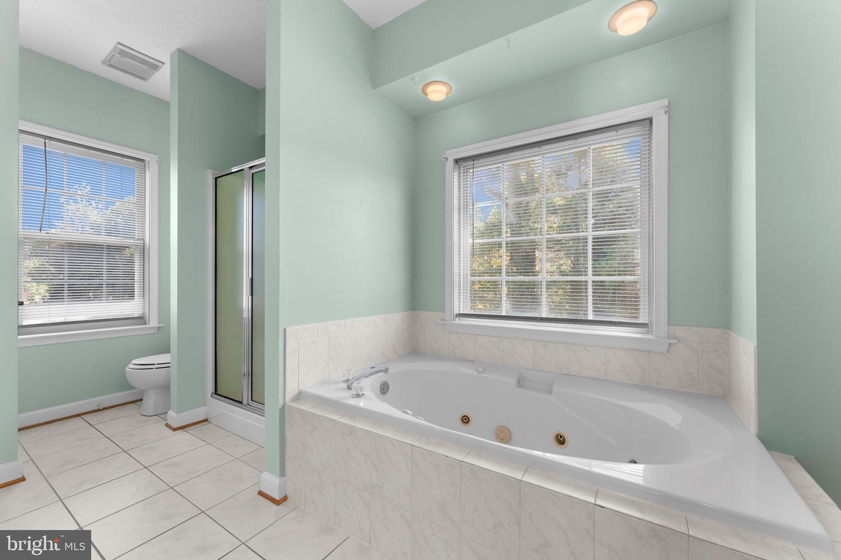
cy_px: 280
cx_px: 420
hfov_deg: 104.3
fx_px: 327
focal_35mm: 14
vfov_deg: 81.2
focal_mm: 14
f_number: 9
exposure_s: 1/15
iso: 640
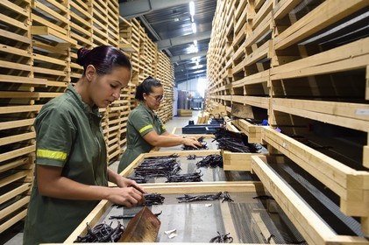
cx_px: 184
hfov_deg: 50.7
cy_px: 122
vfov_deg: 35.0
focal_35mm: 38
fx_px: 389
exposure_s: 1/30
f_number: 6.3
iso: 1600
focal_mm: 38
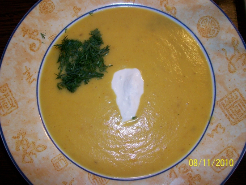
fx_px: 242
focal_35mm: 34
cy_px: 92
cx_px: 123
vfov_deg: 41.8
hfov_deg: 53.9
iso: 160
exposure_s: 1/60
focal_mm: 5.7
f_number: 2.8
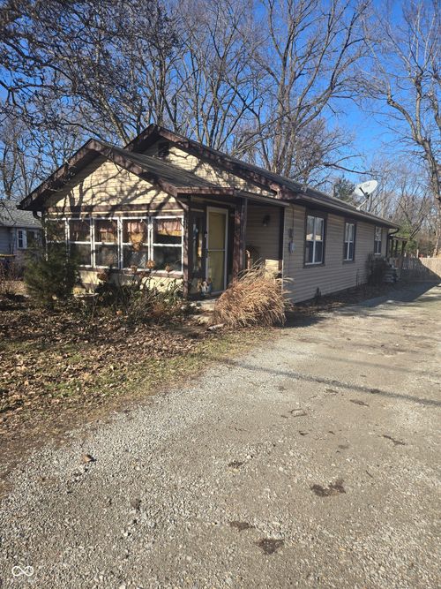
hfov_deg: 58.9
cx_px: 220
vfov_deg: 73.9
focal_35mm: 23
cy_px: 294
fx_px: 391
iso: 25
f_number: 1.8
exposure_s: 1/1179
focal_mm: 5.4
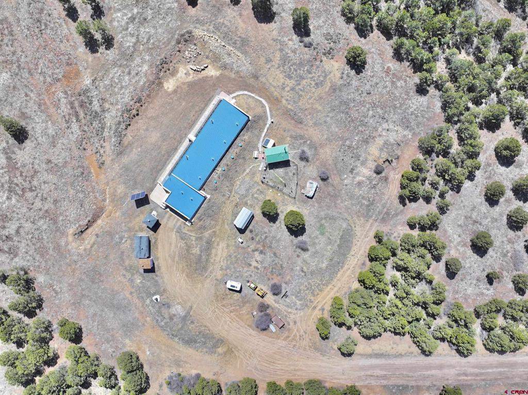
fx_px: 366
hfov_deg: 71.6
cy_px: 198
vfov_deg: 56.8
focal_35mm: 24
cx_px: 264
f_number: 2.8
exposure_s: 1/1000
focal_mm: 12.29
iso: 100
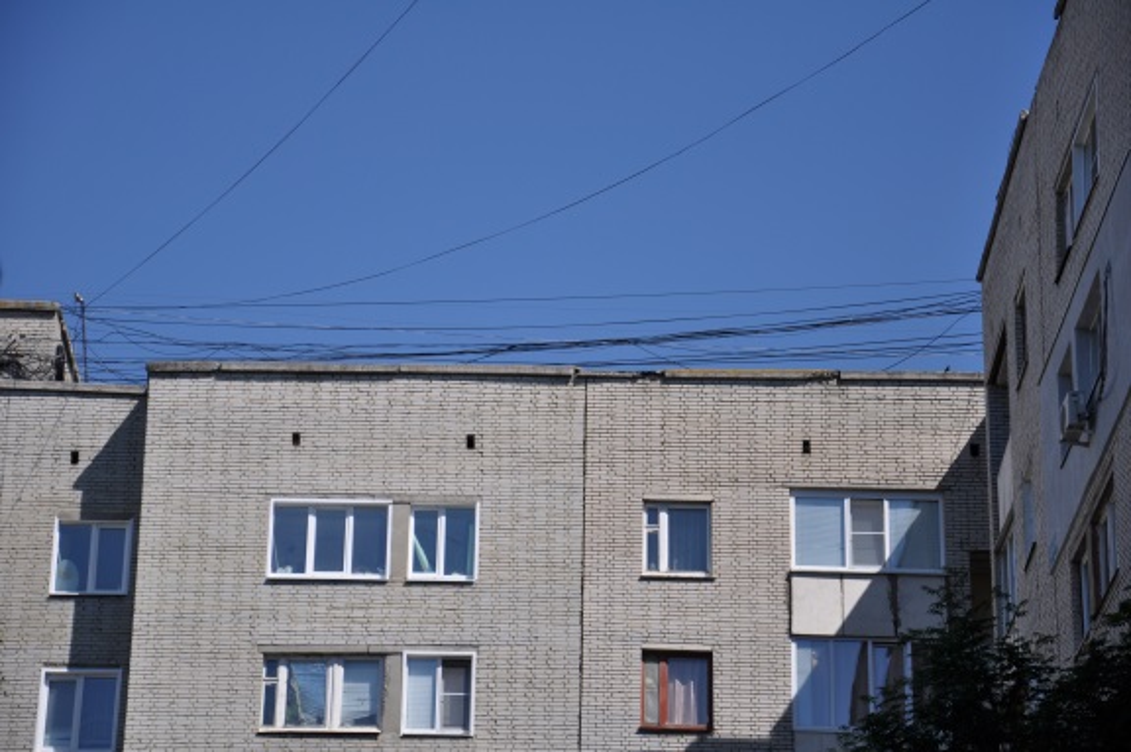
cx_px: 566
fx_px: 4002
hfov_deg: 16.1
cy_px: 376
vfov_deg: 10.7
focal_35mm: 128
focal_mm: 85
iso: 200
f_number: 5.6
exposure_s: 1/1250
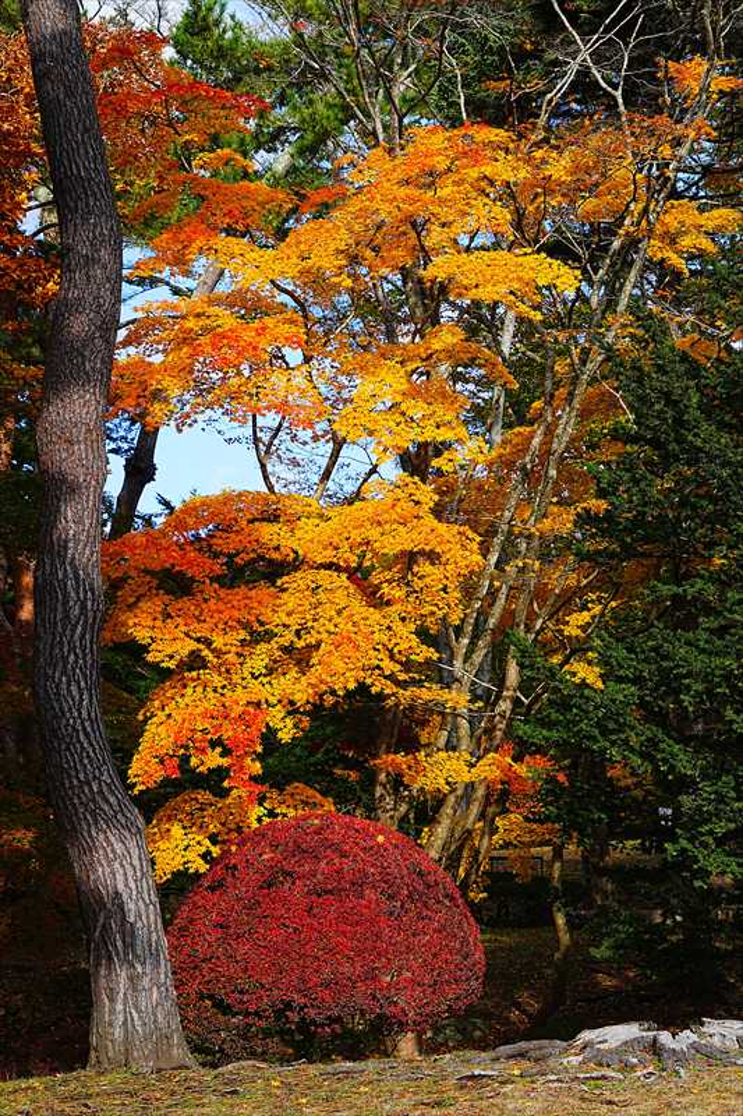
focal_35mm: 66
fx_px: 2044
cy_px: 558
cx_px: 372
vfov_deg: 30.5
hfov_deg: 20.6
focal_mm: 66
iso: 100
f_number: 8
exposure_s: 1/160
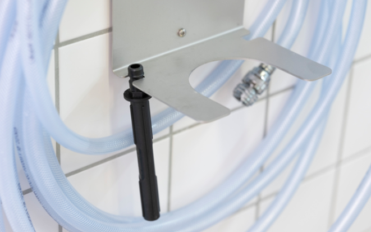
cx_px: 185
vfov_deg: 14.1
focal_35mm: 93
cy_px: 128
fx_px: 940
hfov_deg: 22.3
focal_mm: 110
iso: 500
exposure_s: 1/125
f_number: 4
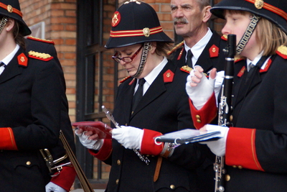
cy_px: 67
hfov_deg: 9.1
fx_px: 1794
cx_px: 149
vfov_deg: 6.1
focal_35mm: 225
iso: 3200
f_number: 5.6
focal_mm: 100
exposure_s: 1/2000
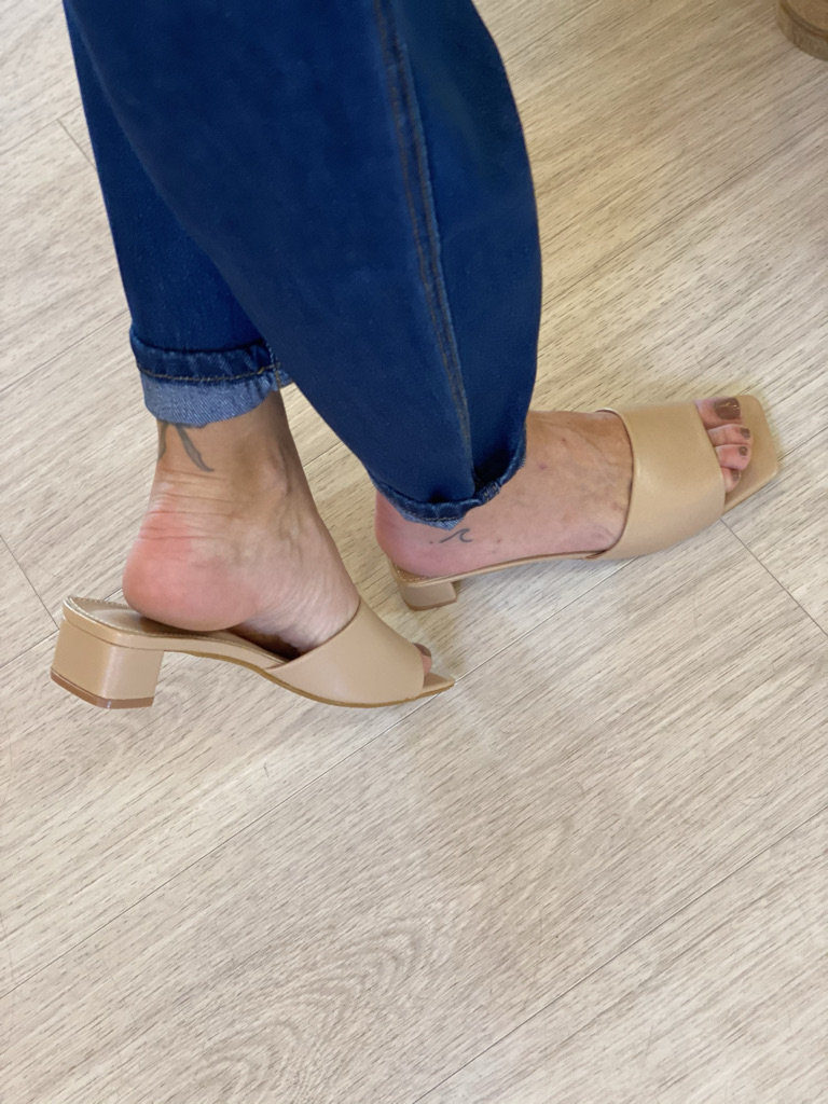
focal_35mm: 52
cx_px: 414
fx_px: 1658
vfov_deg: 36.8
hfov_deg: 28.0
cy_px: 552
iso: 200
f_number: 2
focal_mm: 6
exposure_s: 1/100
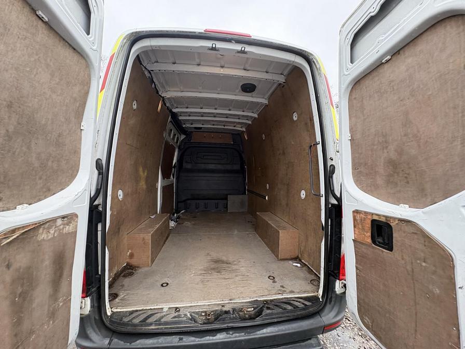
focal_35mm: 14
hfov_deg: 102.1
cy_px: 174
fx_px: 188
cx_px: 232
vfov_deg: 85.7
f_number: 2.2
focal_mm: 2.22
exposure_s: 1/99
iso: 200
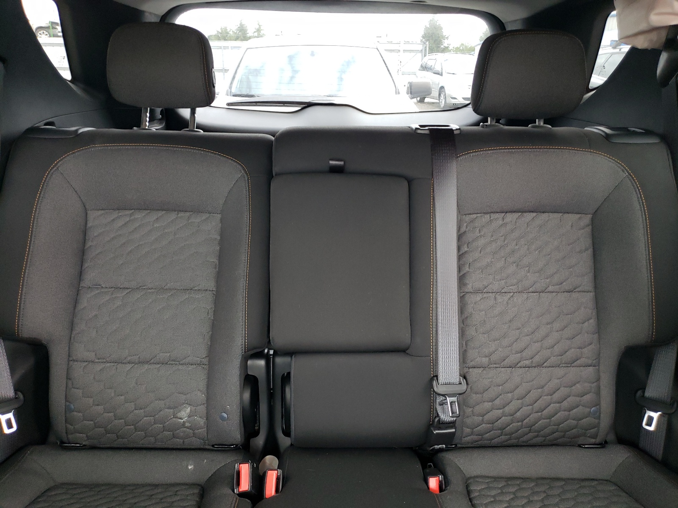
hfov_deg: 67.3
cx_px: 339
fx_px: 509
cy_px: 254
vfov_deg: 53.1
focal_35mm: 26
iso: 211
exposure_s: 1/60.2
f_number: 1.5
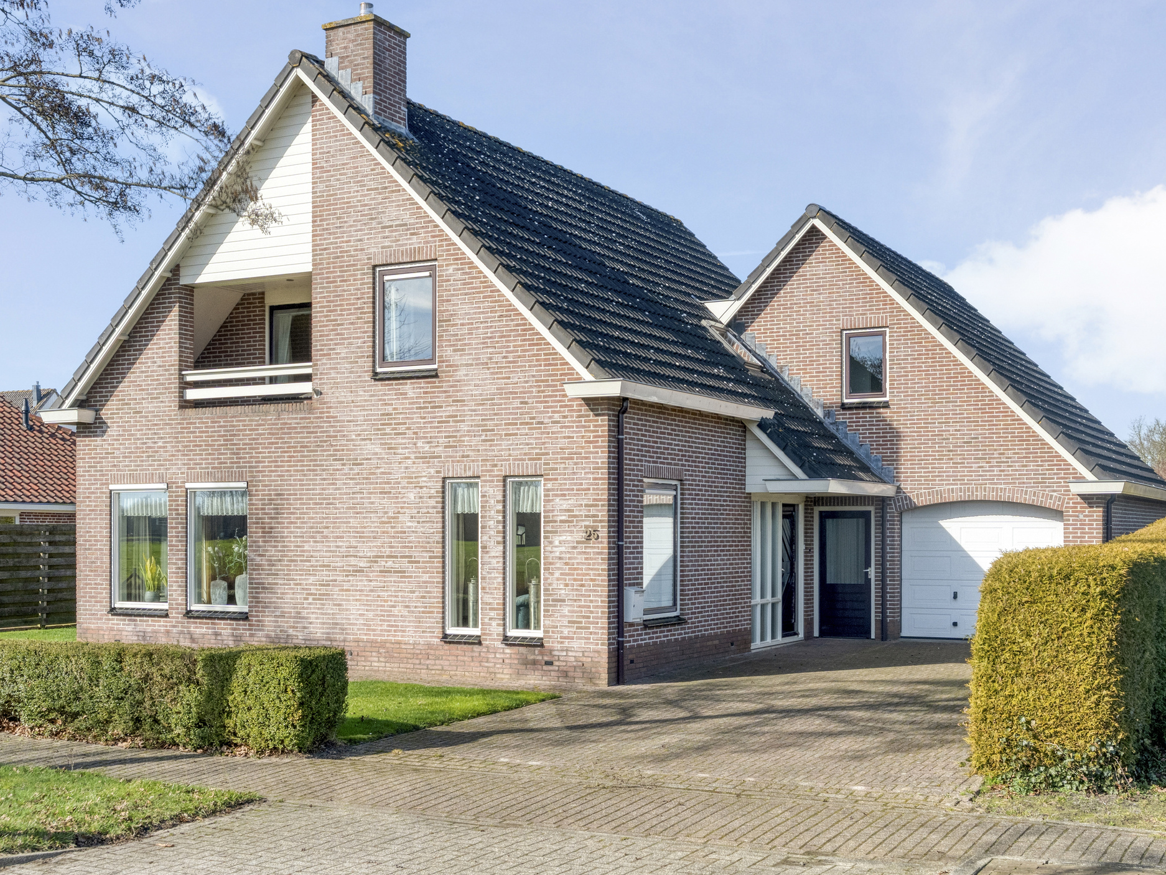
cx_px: 561
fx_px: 1381
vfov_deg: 35.1
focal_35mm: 41
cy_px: 430
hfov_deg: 45.8
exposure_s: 1/640
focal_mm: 25
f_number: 10
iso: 1000
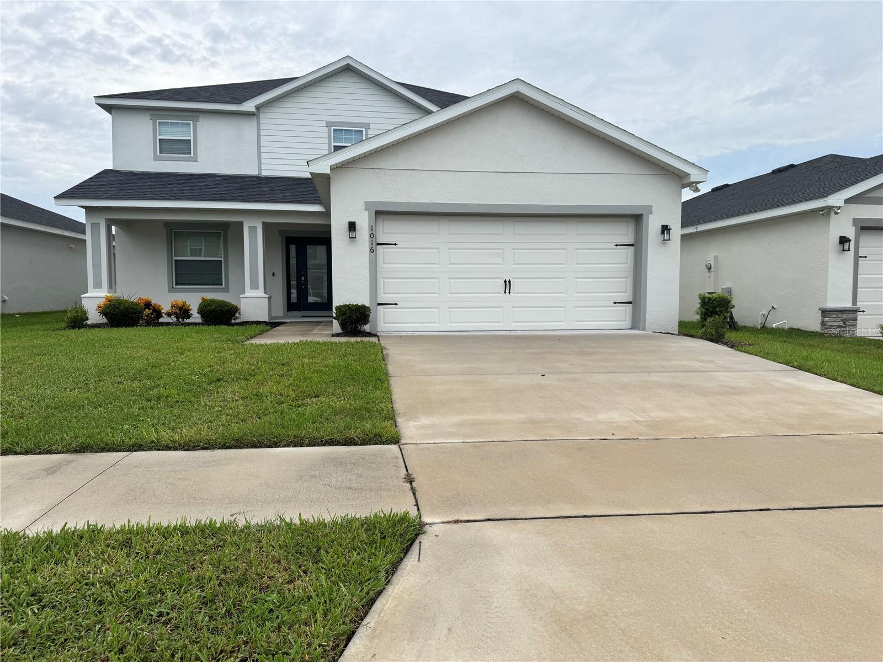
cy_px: 331
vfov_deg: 56.8
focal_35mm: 24
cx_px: 442
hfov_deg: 71.6
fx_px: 612
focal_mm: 6.76
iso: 80
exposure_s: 1/952
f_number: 1.78
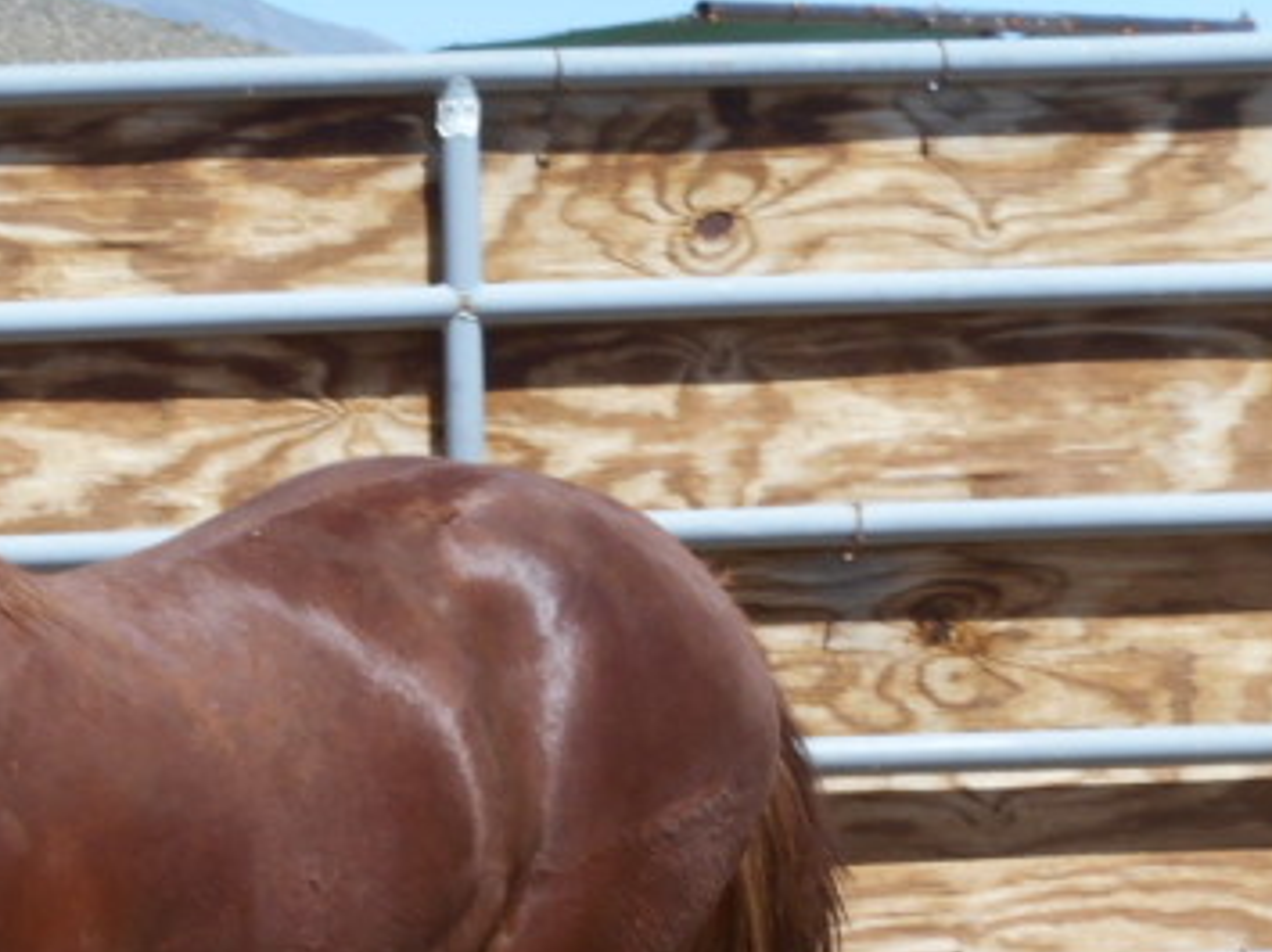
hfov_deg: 8.4
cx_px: -291
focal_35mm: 234
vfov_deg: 6.3
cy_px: 1173
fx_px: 8593
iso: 80
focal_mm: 16.4
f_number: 4.9
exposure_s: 1/320
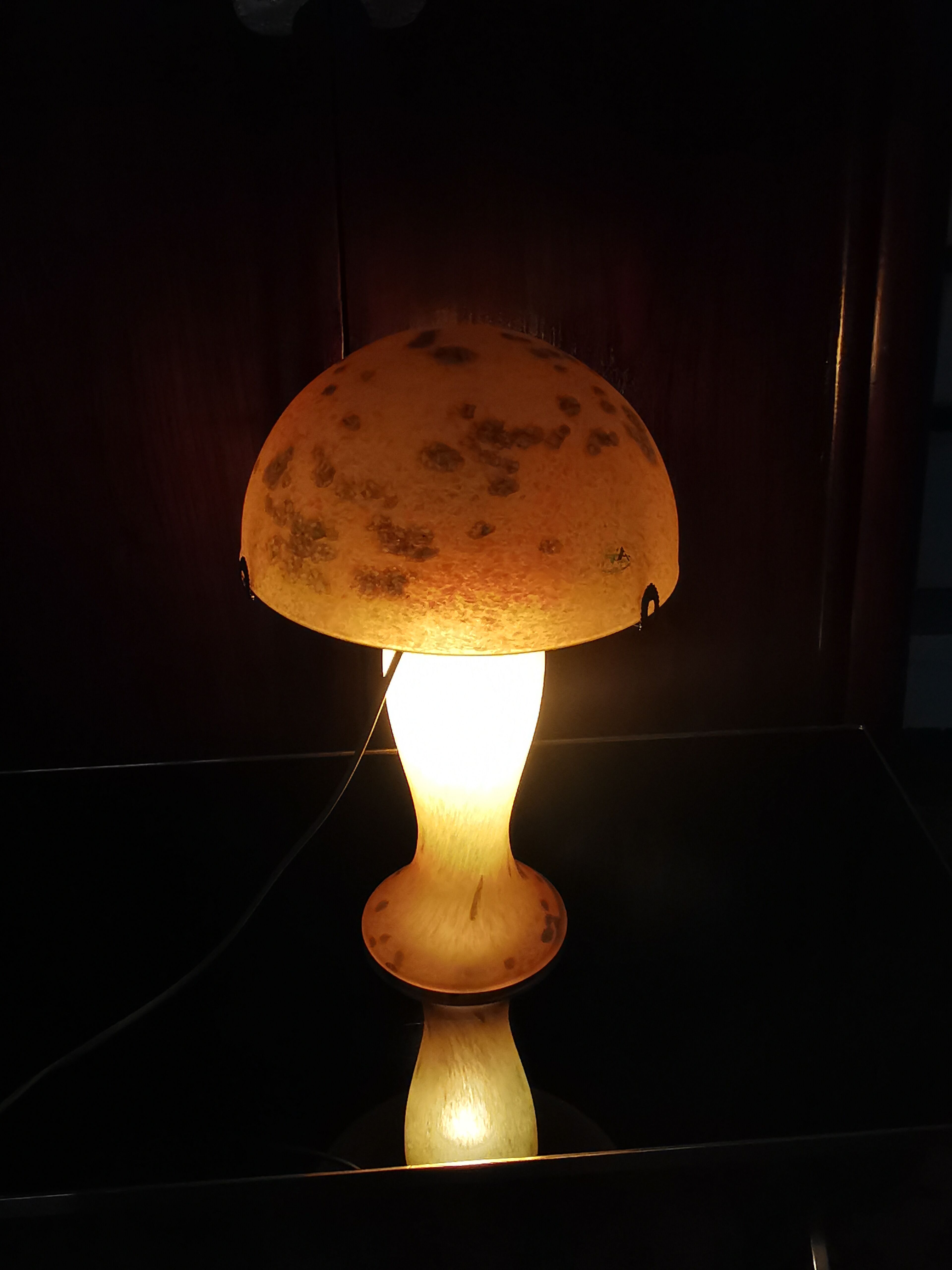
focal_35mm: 39
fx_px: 1430
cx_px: 476
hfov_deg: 36.8
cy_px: 635
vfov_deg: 47.9
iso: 80
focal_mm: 2.35
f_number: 2.2
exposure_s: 1/50
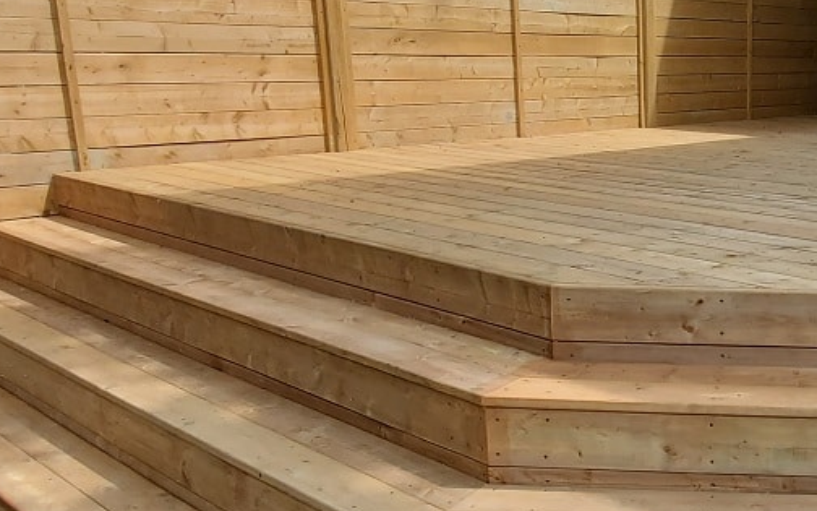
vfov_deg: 31.2
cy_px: 249
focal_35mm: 41
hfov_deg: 43.6
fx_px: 913
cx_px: 749
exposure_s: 1/396
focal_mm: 1.8
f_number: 2.2
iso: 50
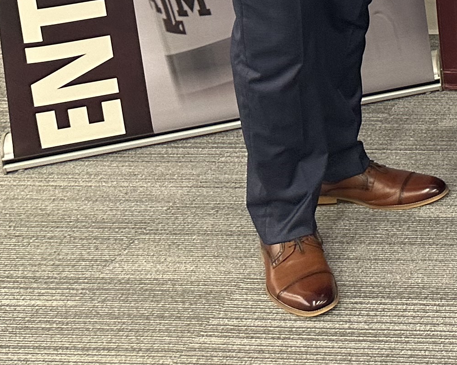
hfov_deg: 16.2
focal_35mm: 94
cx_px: 889
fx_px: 1271
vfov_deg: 14.3
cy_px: -313
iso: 160
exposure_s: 1/60
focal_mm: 6.86
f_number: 1.78
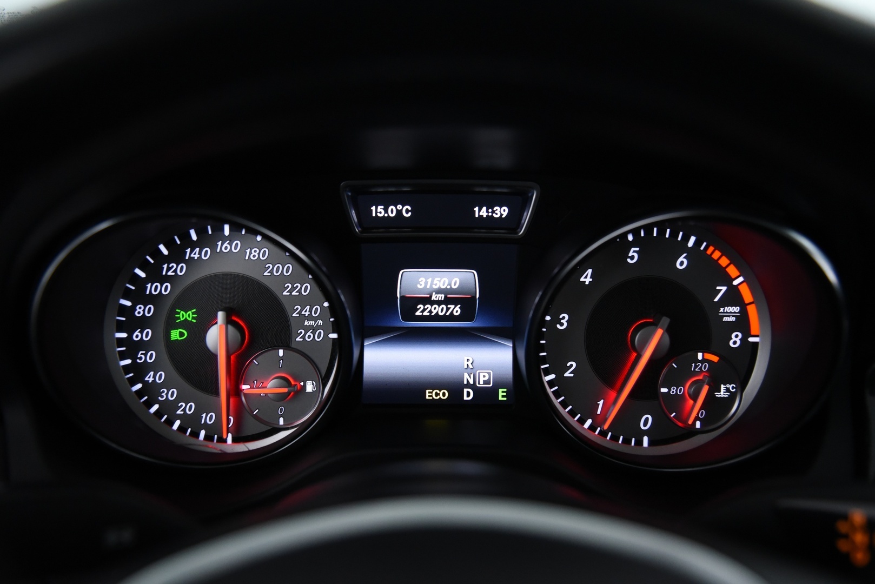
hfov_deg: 48.4
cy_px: 292
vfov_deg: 33.4
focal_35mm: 40
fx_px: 973
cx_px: 438
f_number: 4
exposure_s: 1/80
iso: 4000
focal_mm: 40
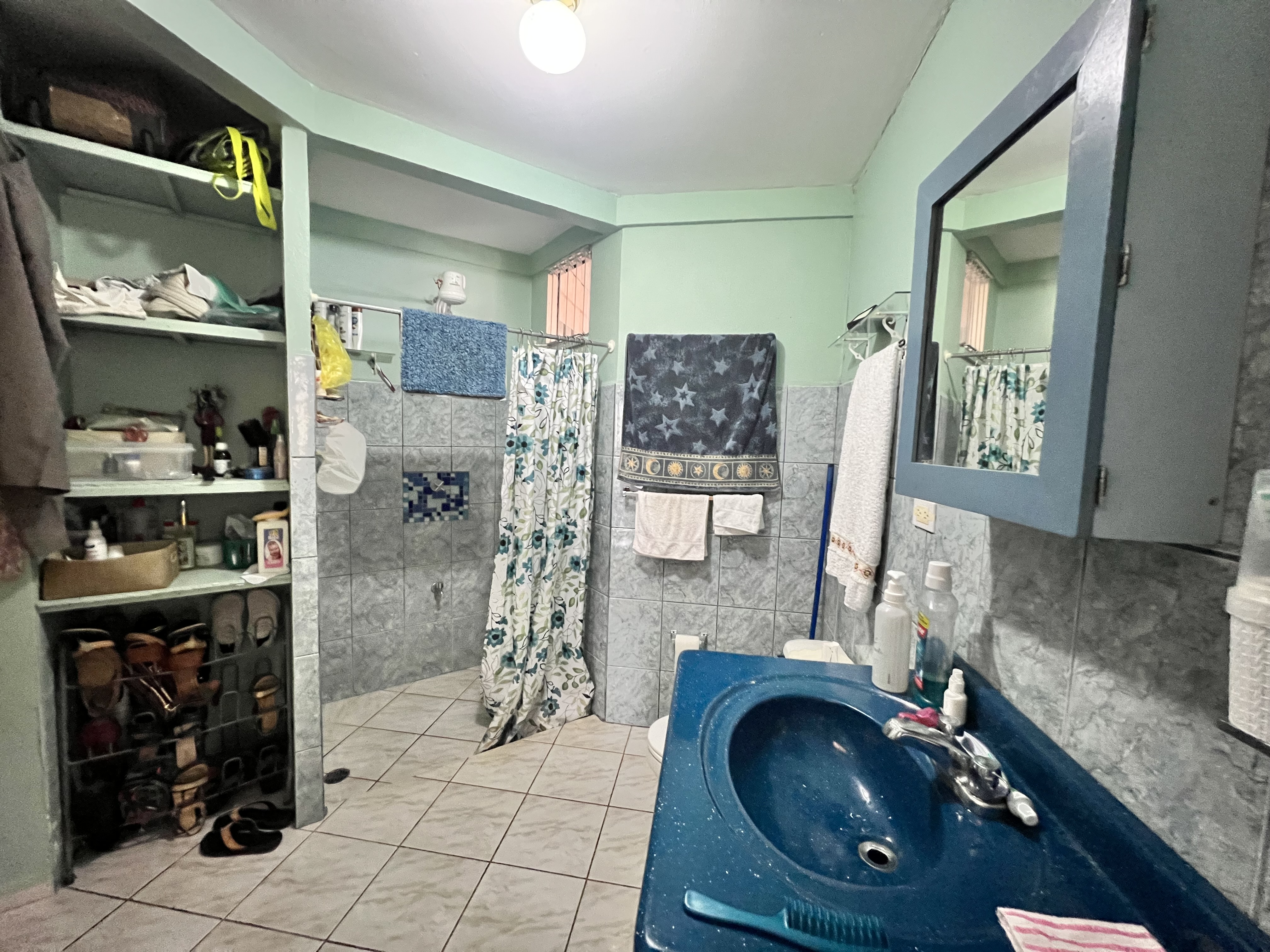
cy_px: 476
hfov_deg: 106.2
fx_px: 477
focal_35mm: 13
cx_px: 635
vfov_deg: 89.9
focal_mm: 1.57
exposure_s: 1/53
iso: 1000
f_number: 1.8
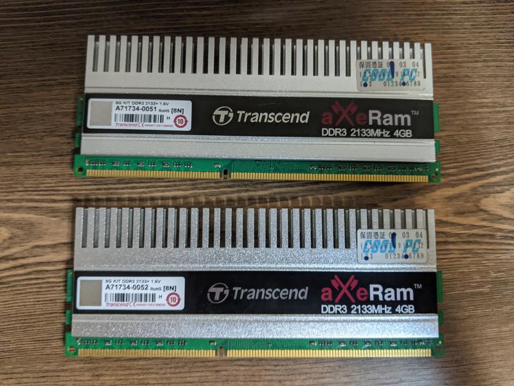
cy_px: 193
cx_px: 257
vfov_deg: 51.4
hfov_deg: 65.3
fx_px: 401
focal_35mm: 27
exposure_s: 1/24
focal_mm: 4.44
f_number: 1.8
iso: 226
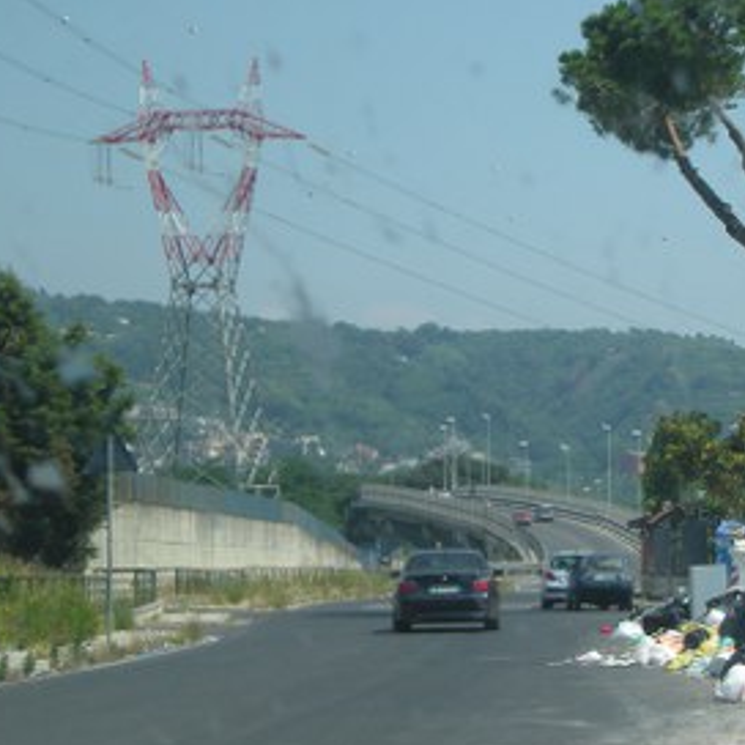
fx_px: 3750
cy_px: 433
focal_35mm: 154
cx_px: 750
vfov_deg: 11.3
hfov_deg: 11.2
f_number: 6.5
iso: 64
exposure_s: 1/183
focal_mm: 12.3
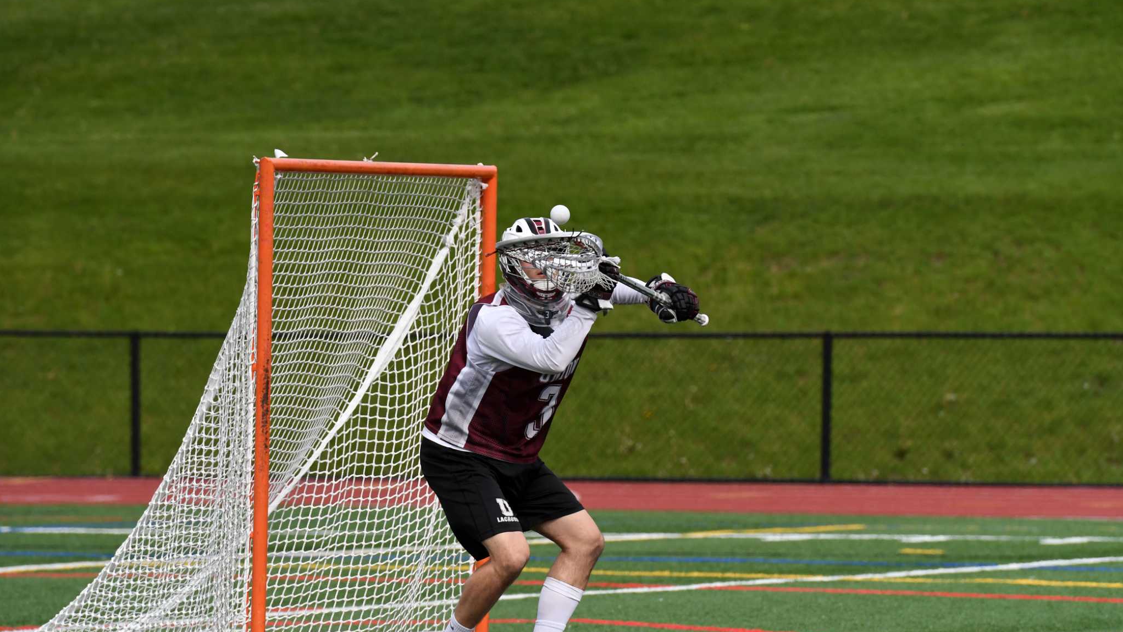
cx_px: 562
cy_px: 351
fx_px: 9380
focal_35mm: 315
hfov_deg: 6.9
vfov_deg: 3.9
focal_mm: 200
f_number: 5
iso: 1100
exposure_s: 1/8000
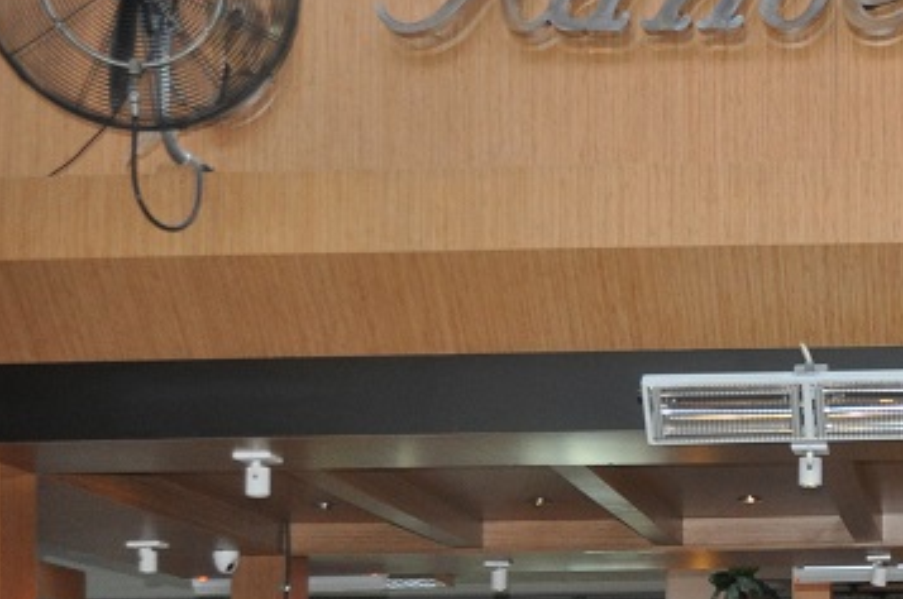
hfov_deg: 22.3
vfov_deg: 15.7
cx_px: 1093
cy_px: 687
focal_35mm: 84
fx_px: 2104
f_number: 3.8
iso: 800
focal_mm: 20
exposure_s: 1/60
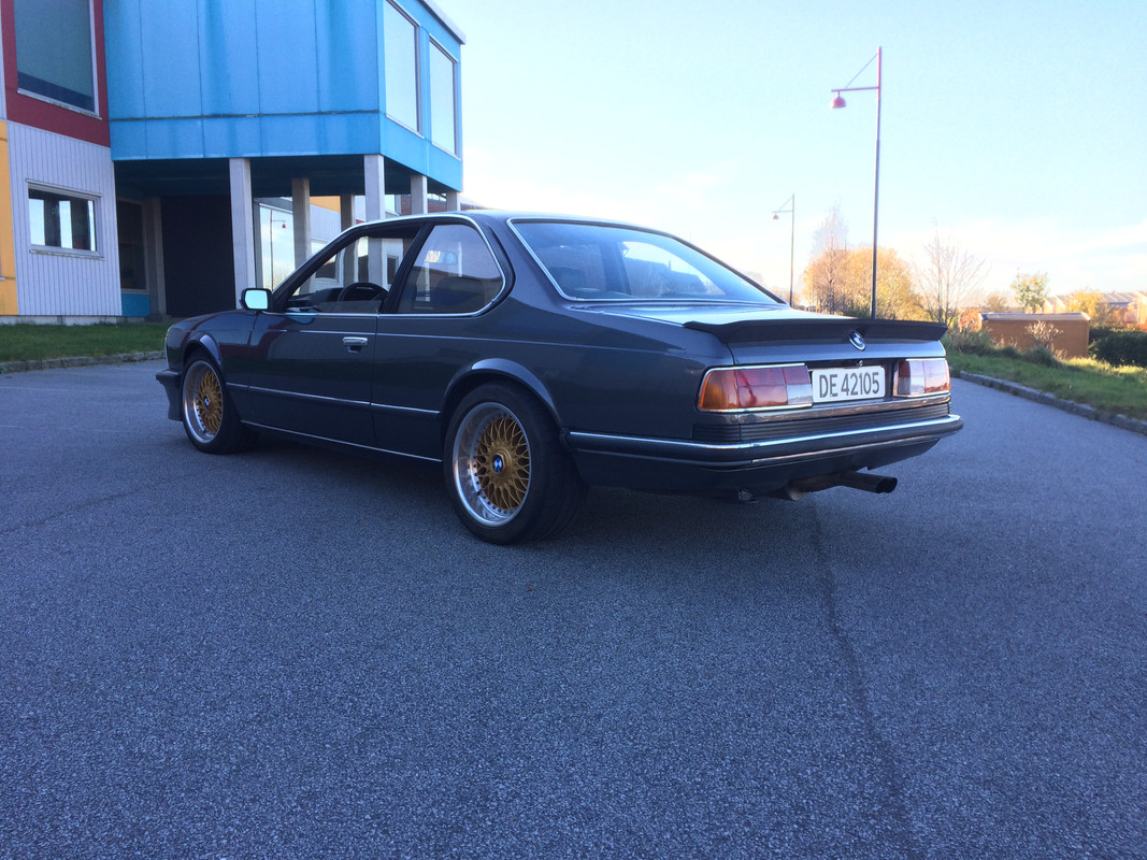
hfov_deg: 61.7
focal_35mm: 29
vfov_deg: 48.2
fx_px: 961
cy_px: 430
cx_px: 574
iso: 32
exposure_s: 1/222
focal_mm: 4.15
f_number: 2.2
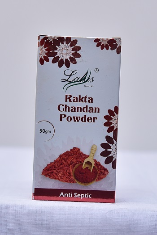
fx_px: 491
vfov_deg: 27.0
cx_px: 78
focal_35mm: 75
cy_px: 118
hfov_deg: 18.2
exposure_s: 1/160
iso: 1250
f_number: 4.5
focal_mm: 75
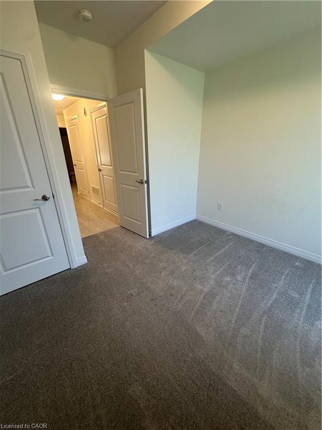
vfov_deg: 102.1
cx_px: 161
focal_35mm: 14
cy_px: 215
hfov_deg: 85.7
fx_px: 174
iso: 160
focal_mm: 2.22
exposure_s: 1/120
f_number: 2.2
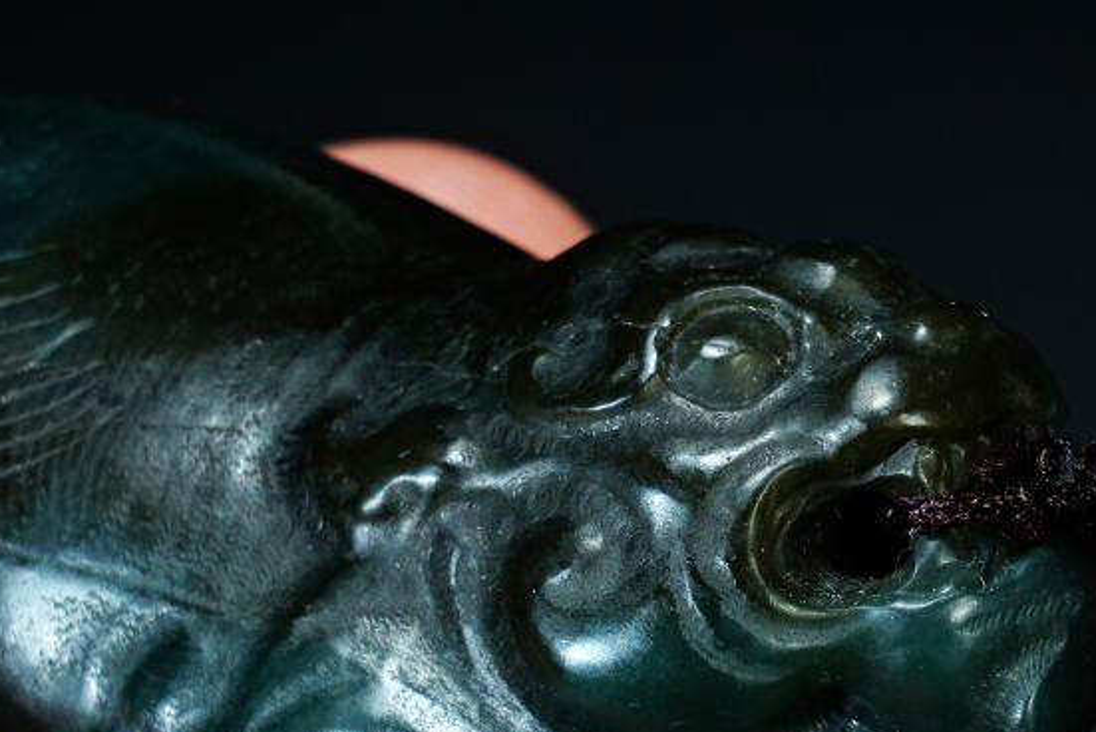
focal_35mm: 399
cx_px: 804
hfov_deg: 5.2
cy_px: 481
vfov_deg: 3.4
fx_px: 12153
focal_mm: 105
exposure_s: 1/160
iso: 100
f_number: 18
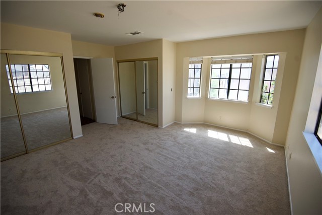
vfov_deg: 73.8
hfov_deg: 96.7
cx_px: 161
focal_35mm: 16
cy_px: 108
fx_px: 143
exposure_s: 1/1000
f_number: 4
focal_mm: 16
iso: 1000
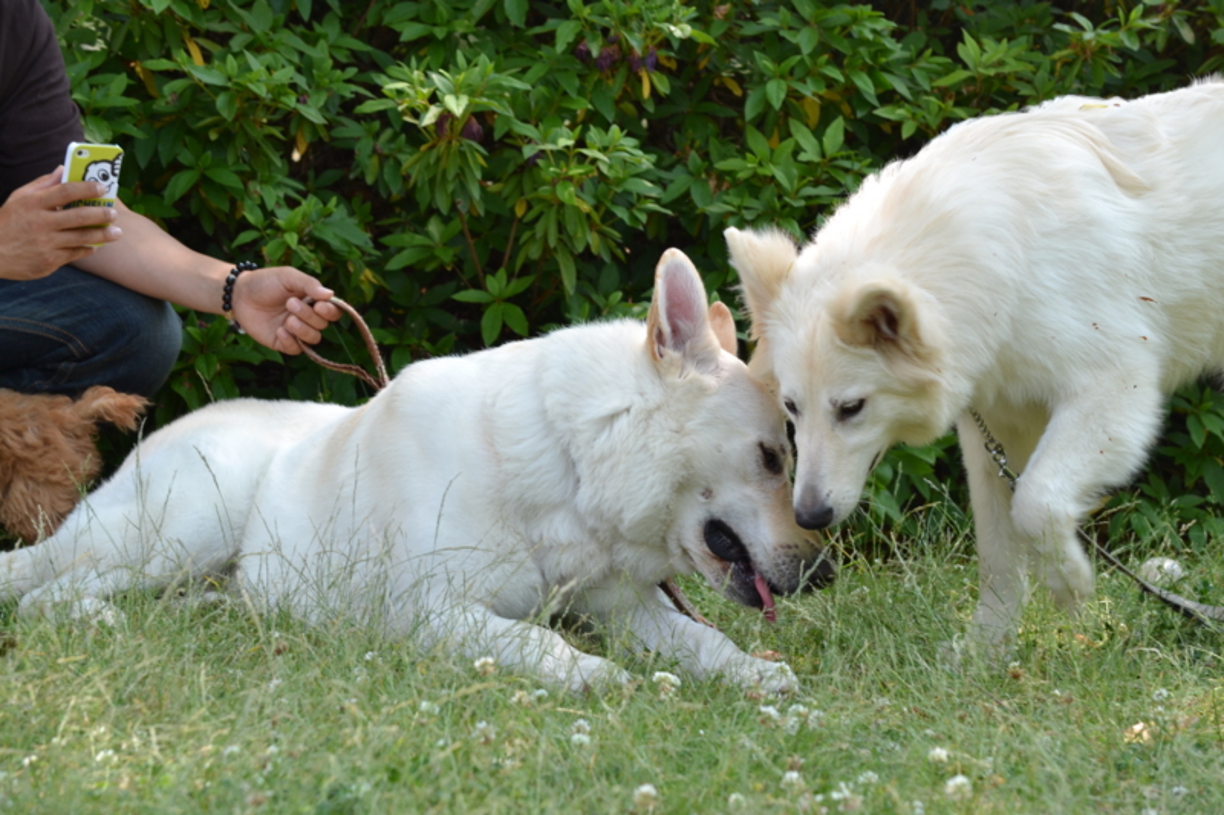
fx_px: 6118
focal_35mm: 180
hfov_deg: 11.4
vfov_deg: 7.6
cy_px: 408
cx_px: 612
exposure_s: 1/125
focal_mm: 120
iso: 200
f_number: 8
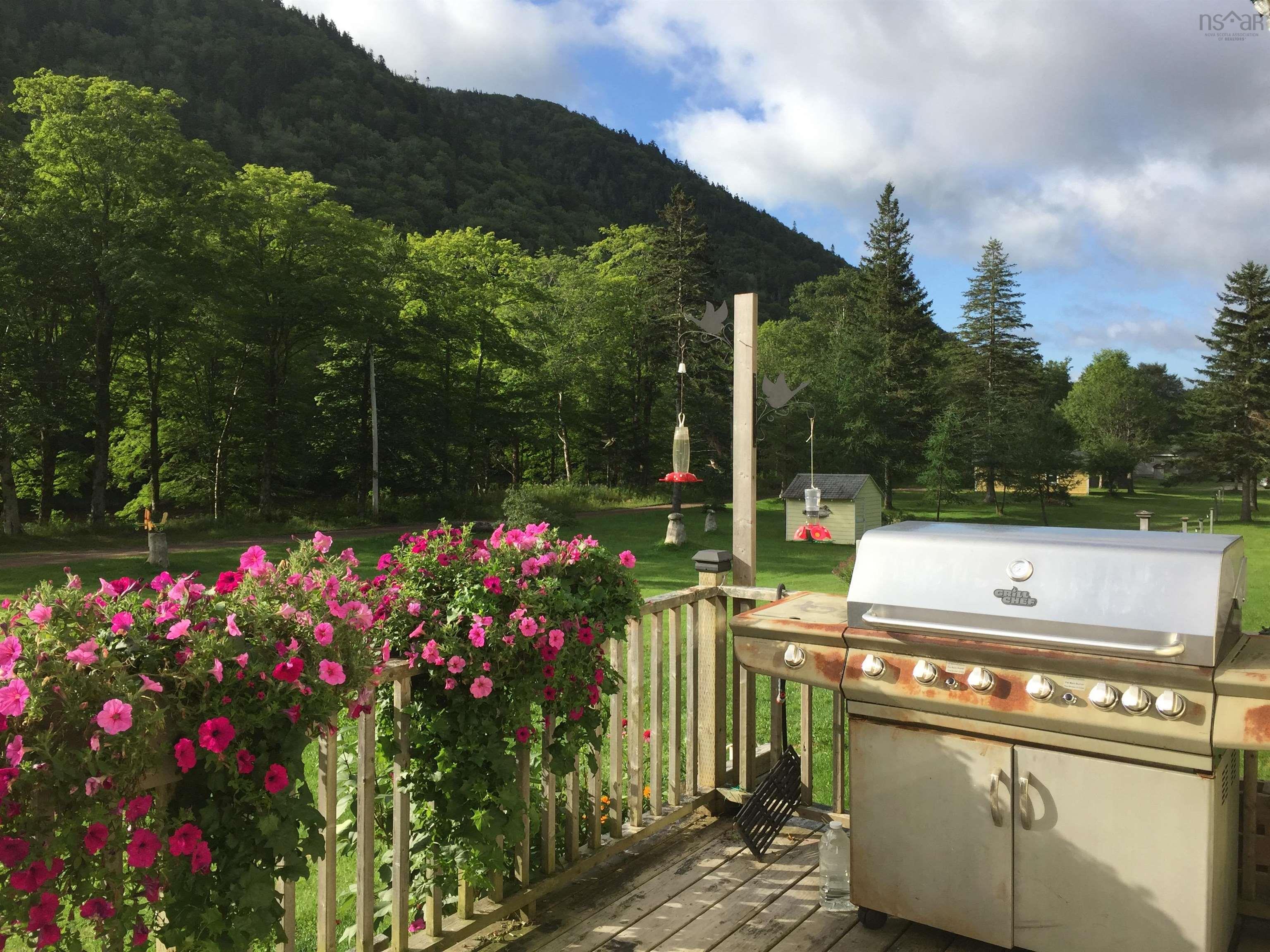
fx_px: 1064
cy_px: 476
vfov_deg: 48.2
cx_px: 635
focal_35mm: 29
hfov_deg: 61.7
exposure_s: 1/1199
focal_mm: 4.15
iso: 32
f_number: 2.2
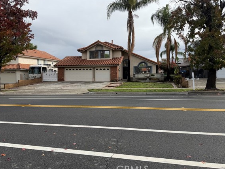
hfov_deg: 65.3
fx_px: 176
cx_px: 108
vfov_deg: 51.3
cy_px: 80
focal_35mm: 27
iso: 80
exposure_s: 1/3953
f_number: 1.78
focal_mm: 6.76
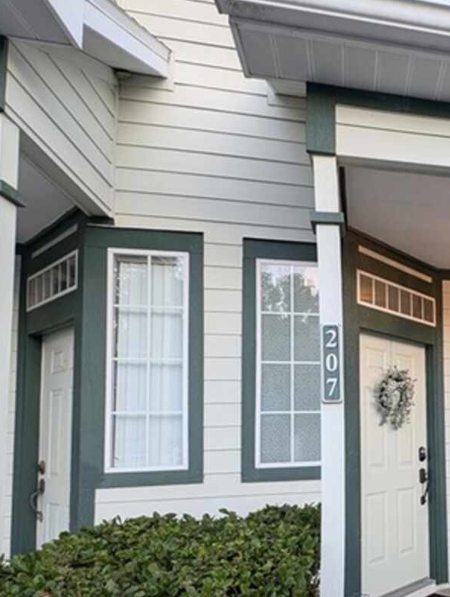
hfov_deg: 43.6
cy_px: 402
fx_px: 450
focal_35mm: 26
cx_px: 472
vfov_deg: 65.3
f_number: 1.95
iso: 92
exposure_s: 1/30
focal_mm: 2.23
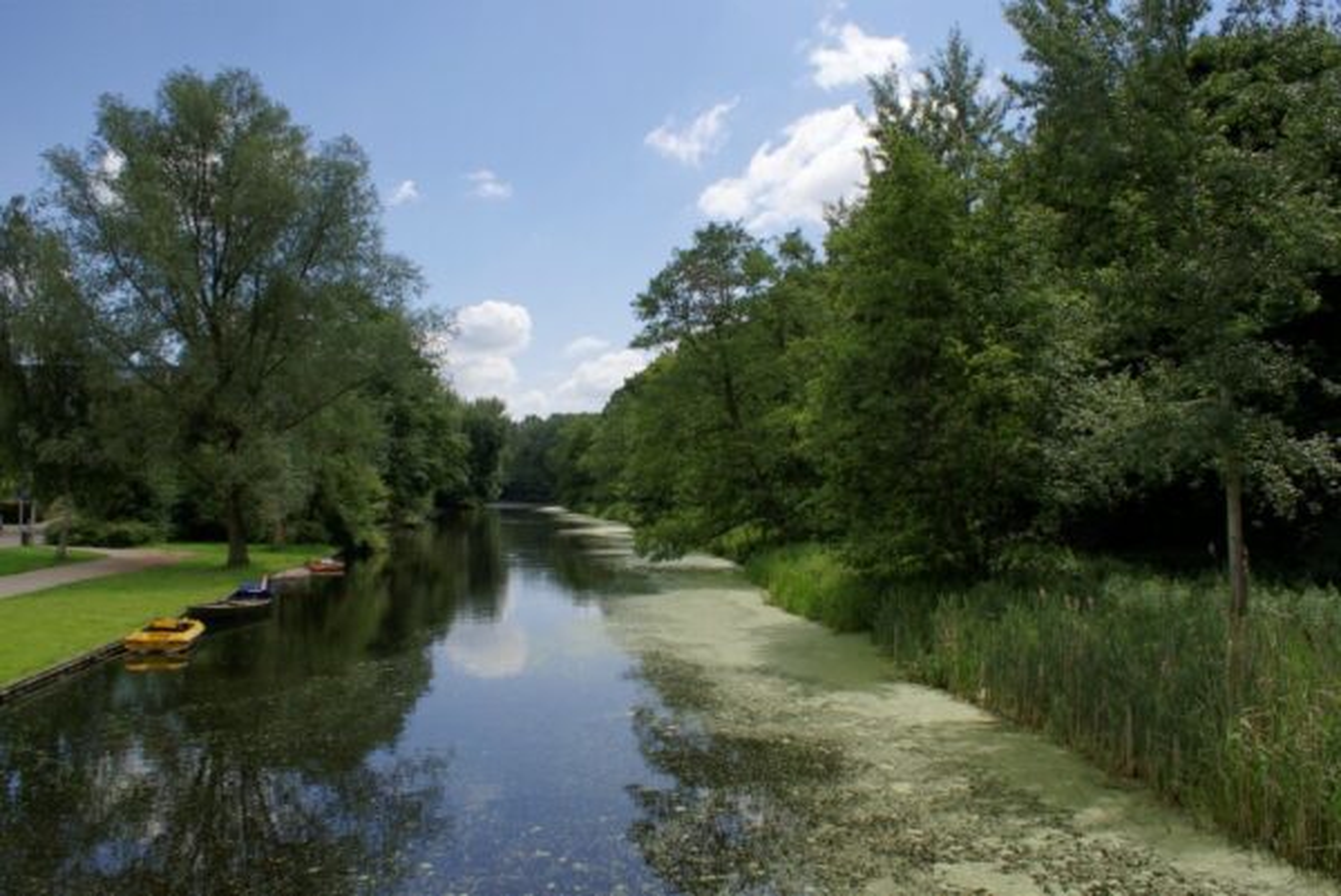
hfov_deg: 67.3
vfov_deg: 48.0
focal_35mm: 27
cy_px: 448
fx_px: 1006
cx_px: 670
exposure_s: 1/320
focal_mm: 18
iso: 100
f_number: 10
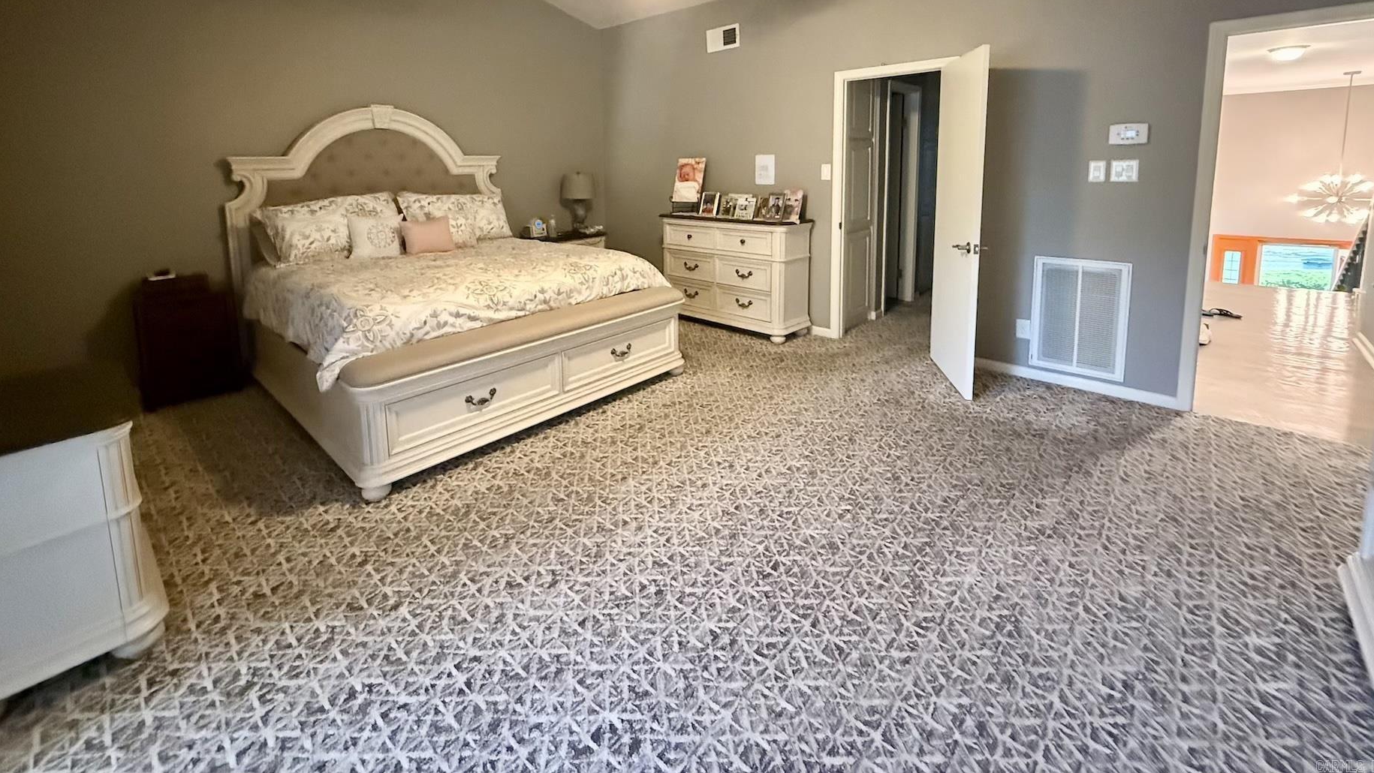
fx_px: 583
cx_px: 670
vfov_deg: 64.6
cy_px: 234
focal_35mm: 16
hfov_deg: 99.3
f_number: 2.2
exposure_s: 1/60
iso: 1250
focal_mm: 2.22
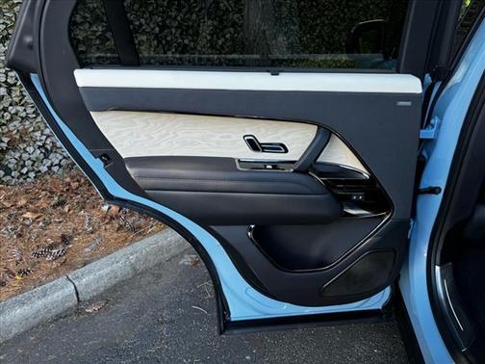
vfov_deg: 56.8
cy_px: 182
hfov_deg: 71.6
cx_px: 242
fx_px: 336
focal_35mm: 24
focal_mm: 6.76
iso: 64
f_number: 1.78
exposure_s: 1/121
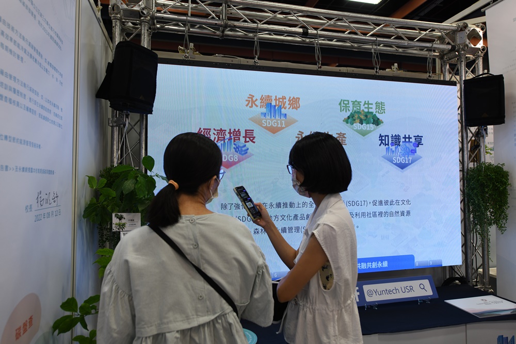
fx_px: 344
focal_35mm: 24
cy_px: 172
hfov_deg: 73.7
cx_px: 258
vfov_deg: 53.1
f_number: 5
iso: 640
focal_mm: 24
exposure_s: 1/100
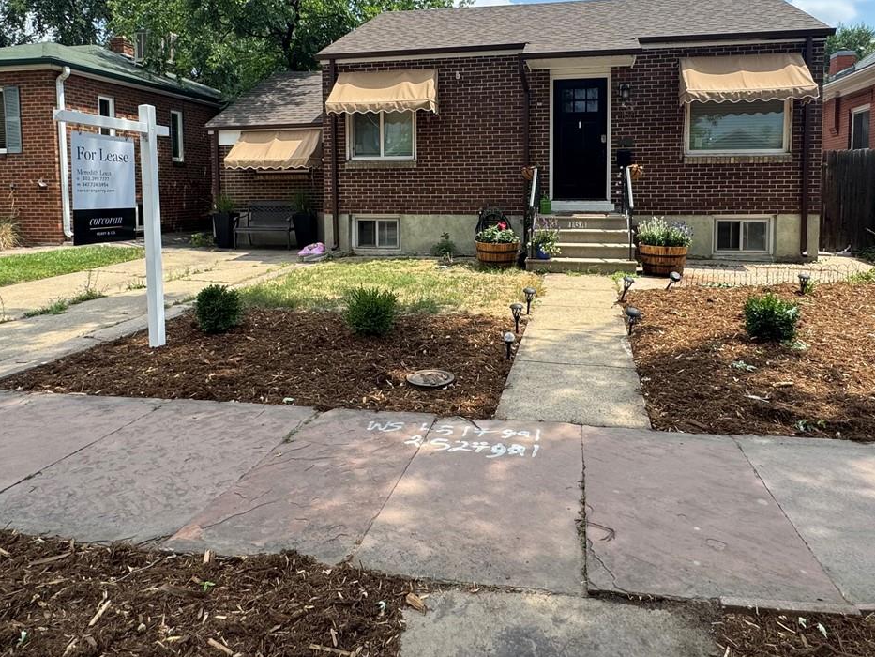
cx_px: 461
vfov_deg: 55.9
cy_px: 232
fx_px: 607
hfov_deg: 71.5
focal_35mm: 24
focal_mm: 2.22
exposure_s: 1/910
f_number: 2.2
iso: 40
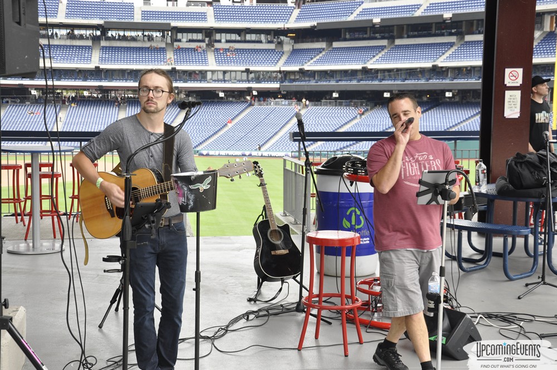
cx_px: 278
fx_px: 973
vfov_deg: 21.5
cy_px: 185
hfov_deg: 31.9
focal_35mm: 63
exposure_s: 1/60
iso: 400
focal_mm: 42
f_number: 8
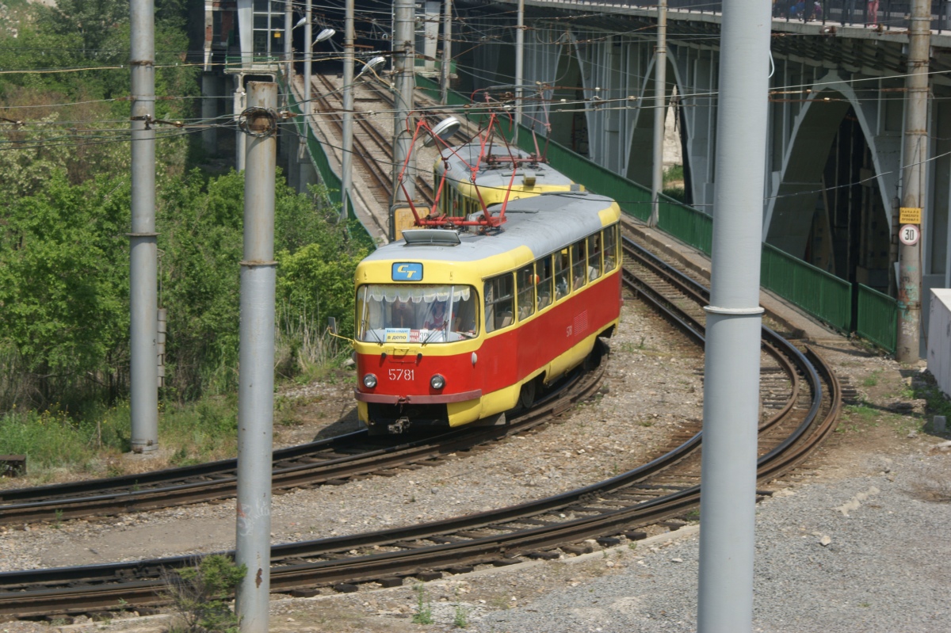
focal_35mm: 105
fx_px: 2772
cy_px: 316
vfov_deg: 13.0
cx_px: 476
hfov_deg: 19.5
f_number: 11
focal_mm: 70
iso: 100
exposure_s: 1/160
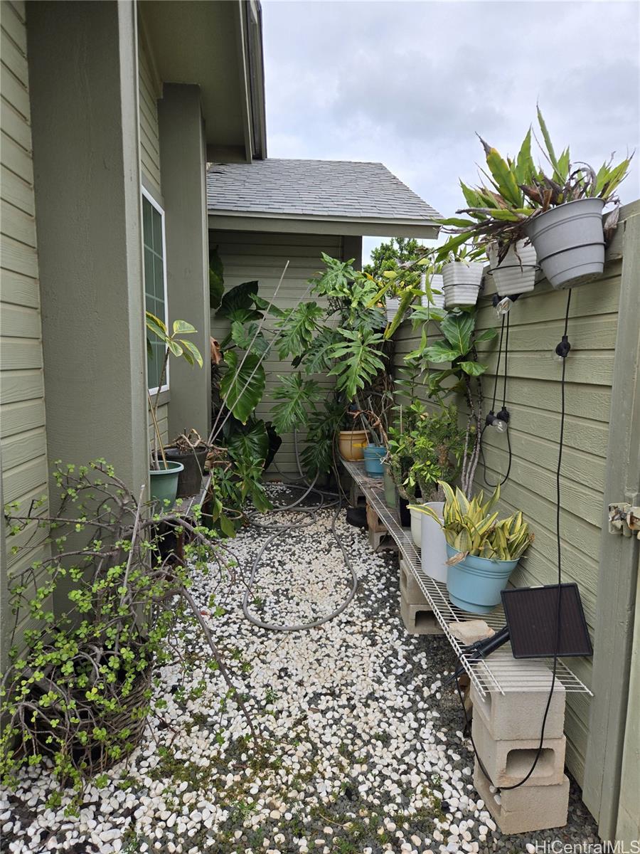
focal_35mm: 23
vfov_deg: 73.9
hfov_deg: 58.9
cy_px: 427
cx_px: 320
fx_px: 567
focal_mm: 5.4
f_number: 1.8
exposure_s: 1/2921
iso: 64
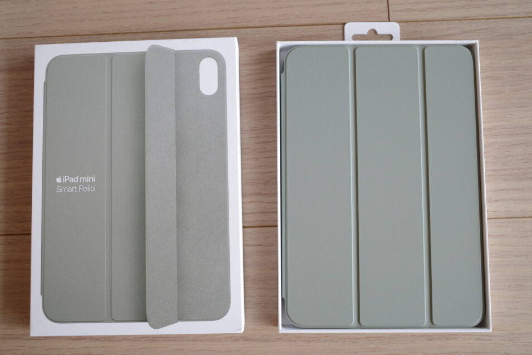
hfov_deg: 61.9
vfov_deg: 43.6
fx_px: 443
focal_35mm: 30
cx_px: 259
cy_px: 179
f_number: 2.8
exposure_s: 1/30
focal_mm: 18.3
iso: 500
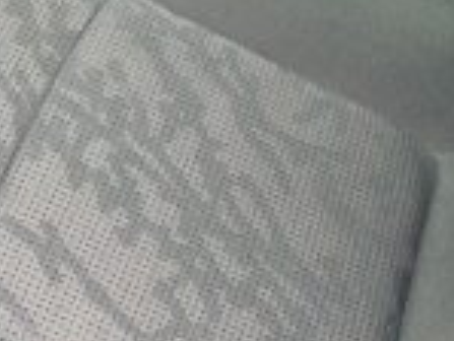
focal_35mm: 129
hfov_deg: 15.3
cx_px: 274
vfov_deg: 10.8
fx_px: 1693
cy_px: -271
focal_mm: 6.86
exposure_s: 1/141
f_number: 1.78
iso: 100
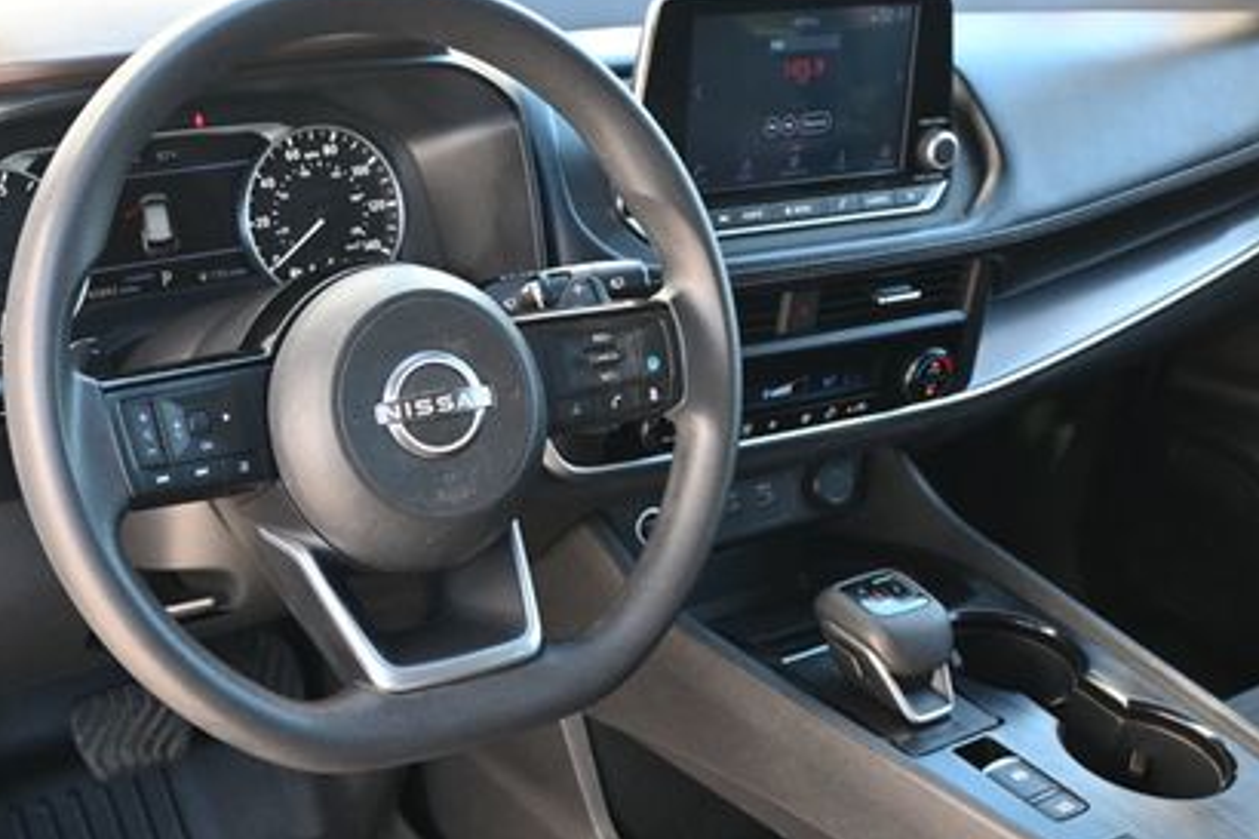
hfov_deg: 39.1
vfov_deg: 26.8
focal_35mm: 50
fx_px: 1761
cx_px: 476
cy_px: 464
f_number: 4
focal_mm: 21.5
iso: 720
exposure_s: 1/125
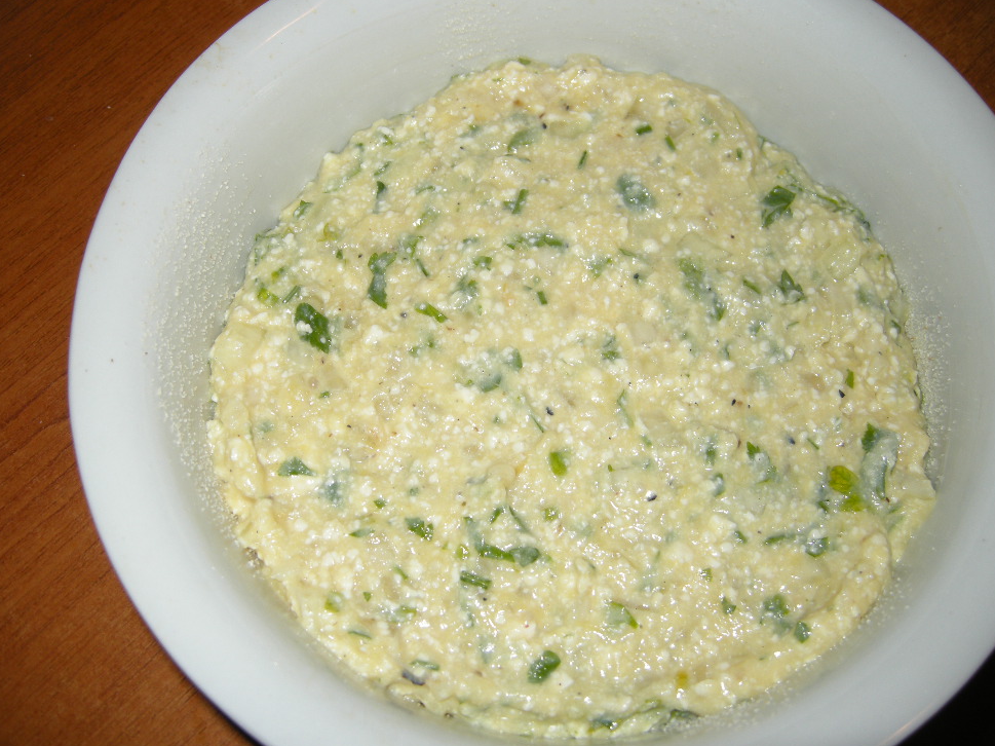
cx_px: 518
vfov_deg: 38.6
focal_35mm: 37
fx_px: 1063
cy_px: 358
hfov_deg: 50.1
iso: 64
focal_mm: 7.5
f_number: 2.7
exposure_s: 1/60
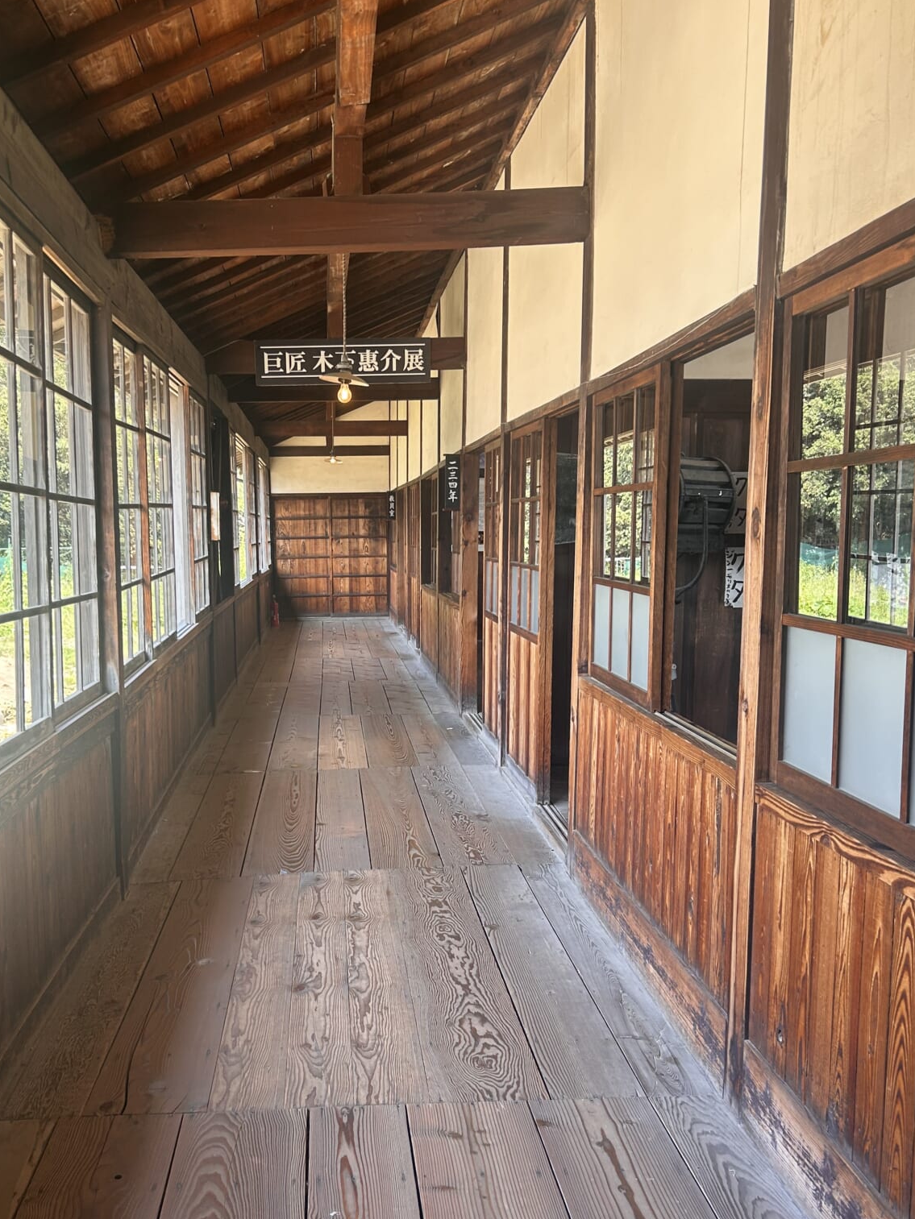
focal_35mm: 33
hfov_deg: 42.8
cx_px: 368
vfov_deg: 55.2
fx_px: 1163
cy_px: 693
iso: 64
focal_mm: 5.7
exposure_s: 1/171
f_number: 1.5
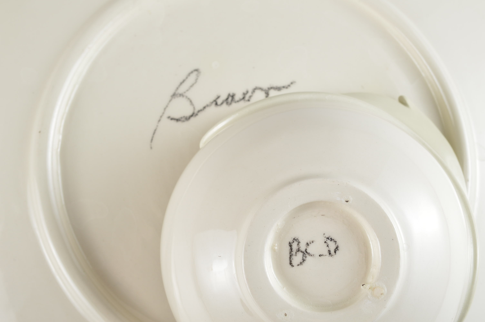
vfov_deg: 21.5
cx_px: 242
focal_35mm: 63
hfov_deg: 31.9
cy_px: 161
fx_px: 848
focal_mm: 42
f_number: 13
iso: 200
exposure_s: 1/125
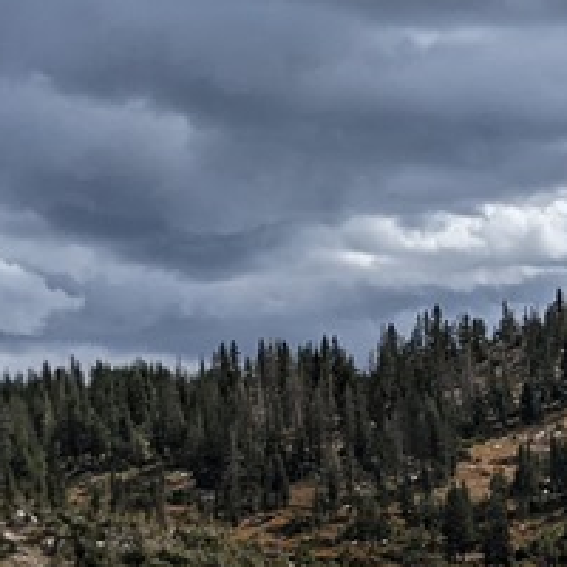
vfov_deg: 13.9
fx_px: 2261
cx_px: 836
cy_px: 655
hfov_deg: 13.5
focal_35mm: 122
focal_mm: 4.44
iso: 66
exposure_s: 1/11765
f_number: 1.8
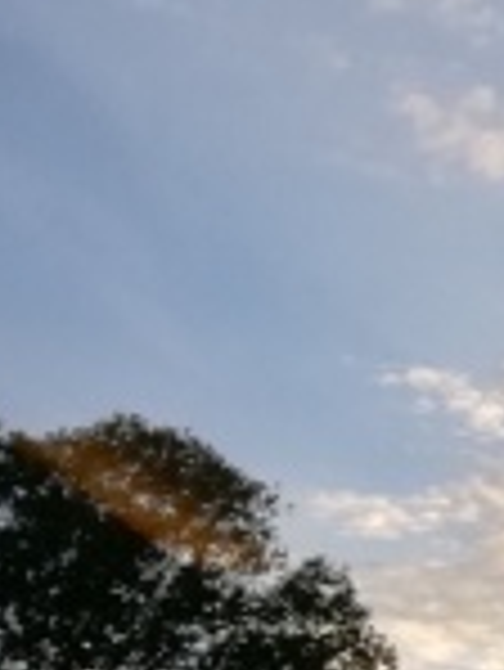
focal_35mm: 134
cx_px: 1166
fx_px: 2598
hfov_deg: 9.9
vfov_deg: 14.5
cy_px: 643
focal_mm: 3.81
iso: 50
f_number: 2.2
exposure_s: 1/553
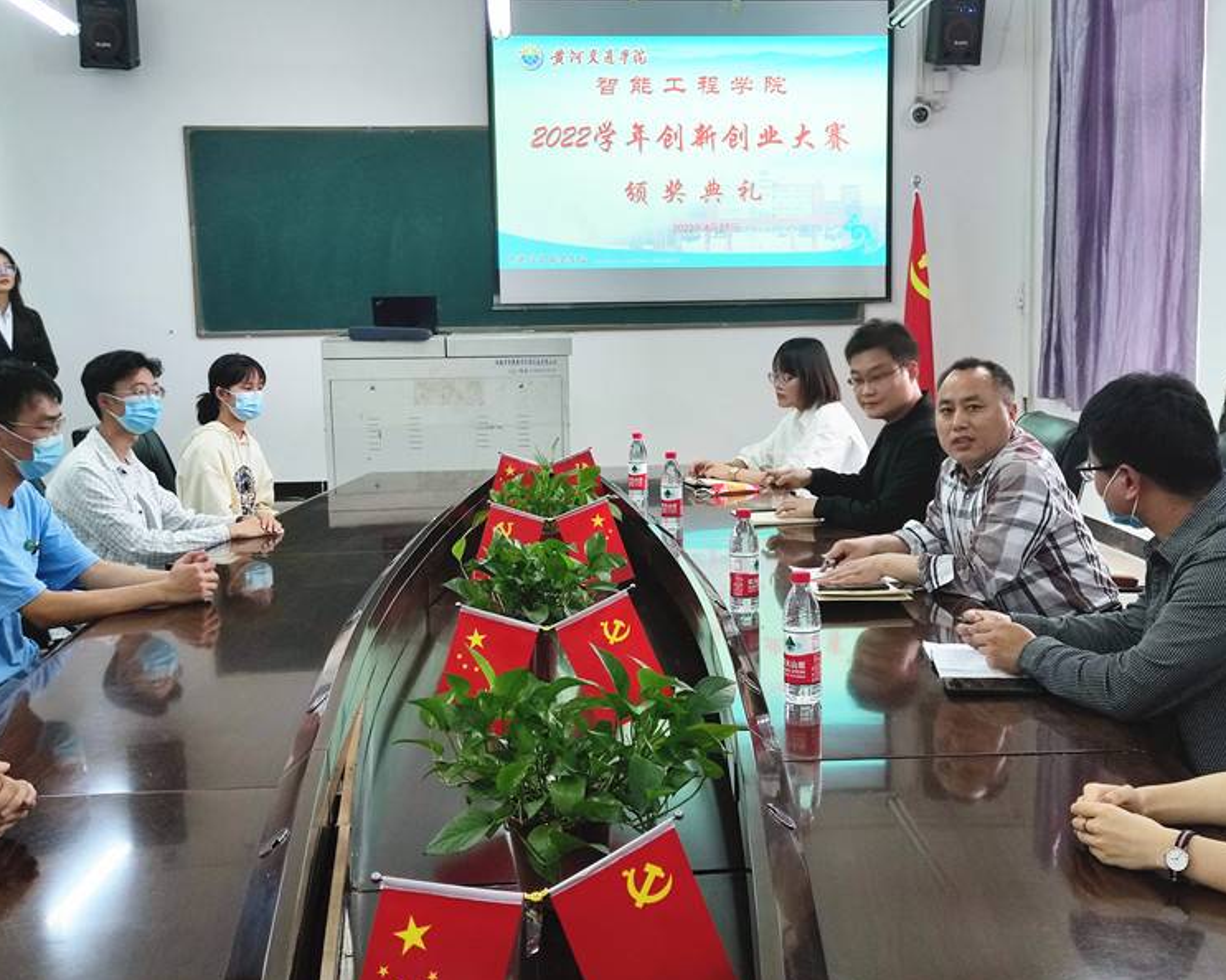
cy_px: 493
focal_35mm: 41
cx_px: 653
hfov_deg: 44.8
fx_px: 1487
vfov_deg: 36.5
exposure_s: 1/100
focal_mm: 6.72
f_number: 1.69
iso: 152
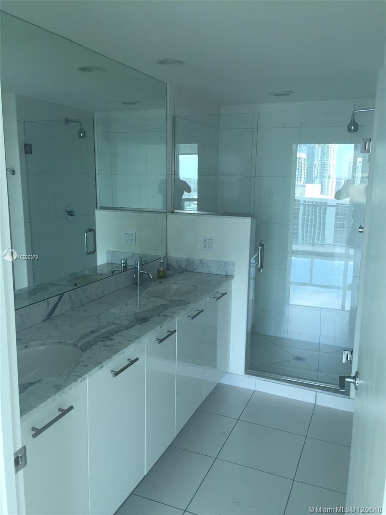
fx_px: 431
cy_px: 258
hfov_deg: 48.2
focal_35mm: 29
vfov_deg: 61.7
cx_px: 193
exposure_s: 1/60
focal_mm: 4.15
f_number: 2.2
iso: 40
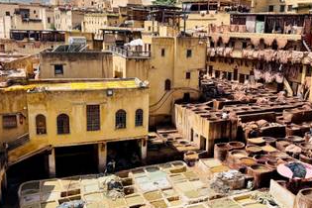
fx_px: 329
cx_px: 198
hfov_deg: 50.1
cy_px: 97
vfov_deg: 35.0
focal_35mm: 38
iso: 80
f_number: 1.78
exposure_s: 1/3802
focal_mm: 6.76
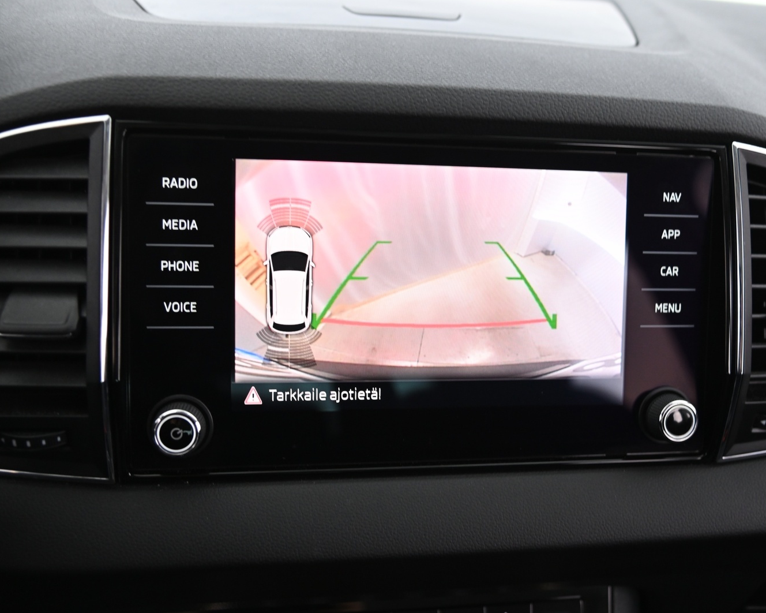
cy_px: 307
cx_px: 409
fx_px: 884
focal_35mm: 39
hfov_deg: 46.8
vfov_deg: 38.2
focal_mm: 34
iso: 2000
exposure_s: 1/25
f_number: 4
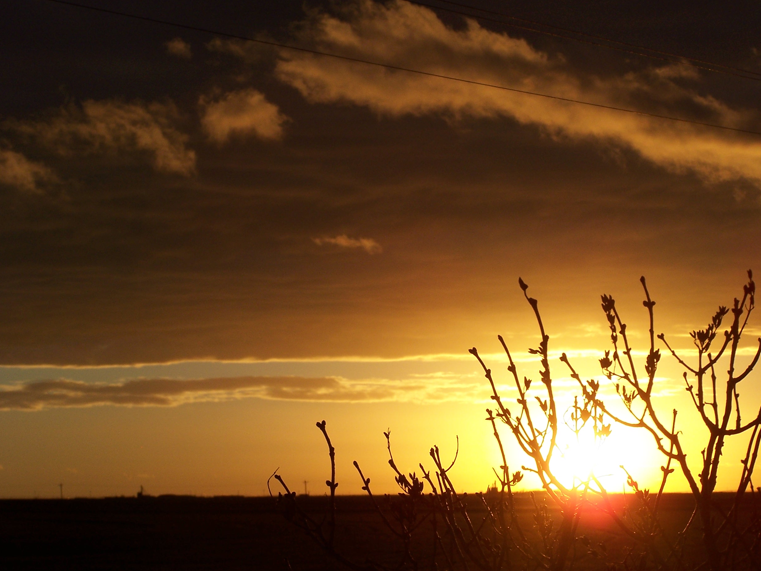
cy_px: 280
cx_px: 396
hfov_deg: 17.9
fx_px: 2418
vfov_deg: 13.5
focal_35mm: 110
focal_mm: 17.5
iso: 80
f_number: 4.5
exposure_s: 1/1000
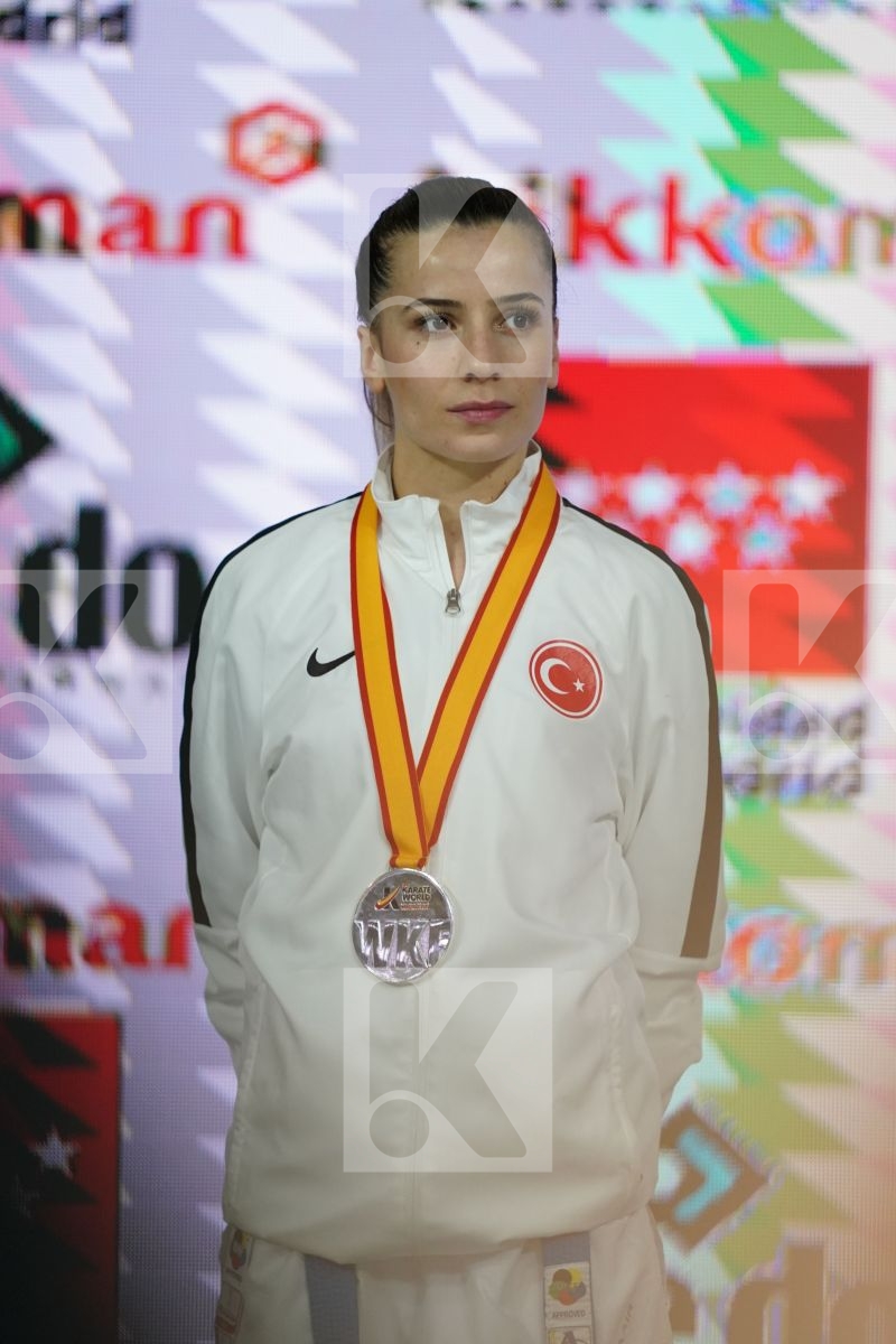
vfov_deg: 5.2
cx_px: 448
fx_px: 14932
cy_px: 672
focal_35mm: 400
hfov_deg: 3.4
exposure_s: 1/500
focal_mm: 400
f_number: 2.8
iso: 2500
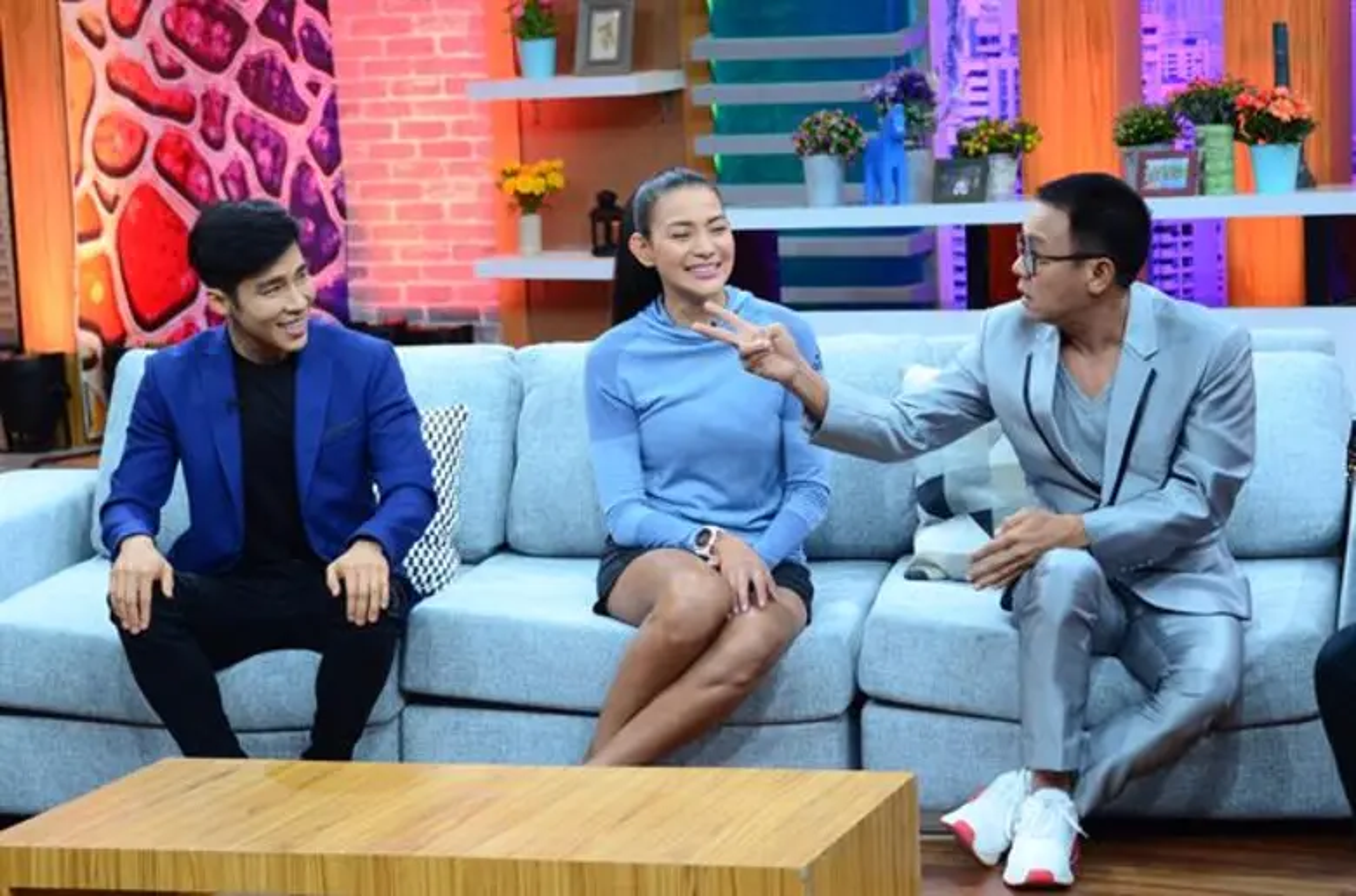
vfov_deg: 14.6
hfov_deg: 22.0
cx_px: 678
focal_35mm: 93
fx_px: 3494
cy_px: 448
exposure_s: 1/80
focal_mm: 62
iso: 1000
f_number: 4.8
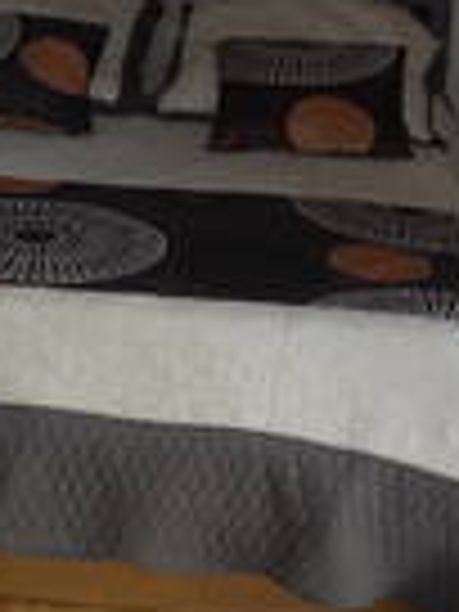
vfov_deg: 20.0
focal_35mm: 98
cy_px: 378
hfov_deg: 15.0
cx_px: 392
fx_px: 1733
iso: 100
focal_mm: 6.3
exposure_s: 1/45
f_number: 2.8
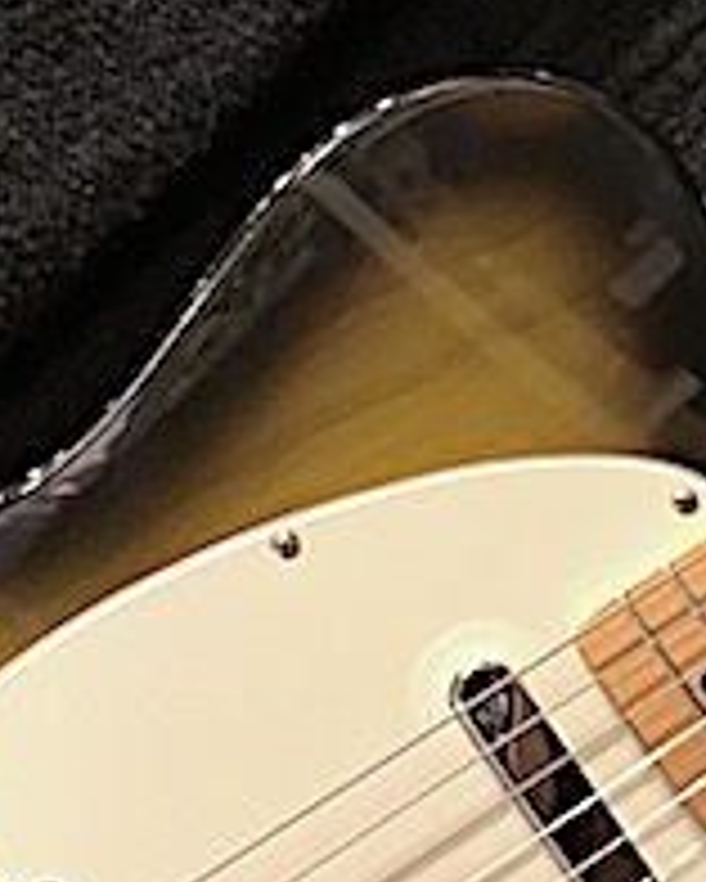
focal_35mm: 124
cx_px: 962
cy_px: 652
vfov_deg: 15.4
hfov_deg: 12.0
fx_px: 3236
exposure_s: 1/24
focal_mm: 4.25
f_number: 1.8
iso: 640
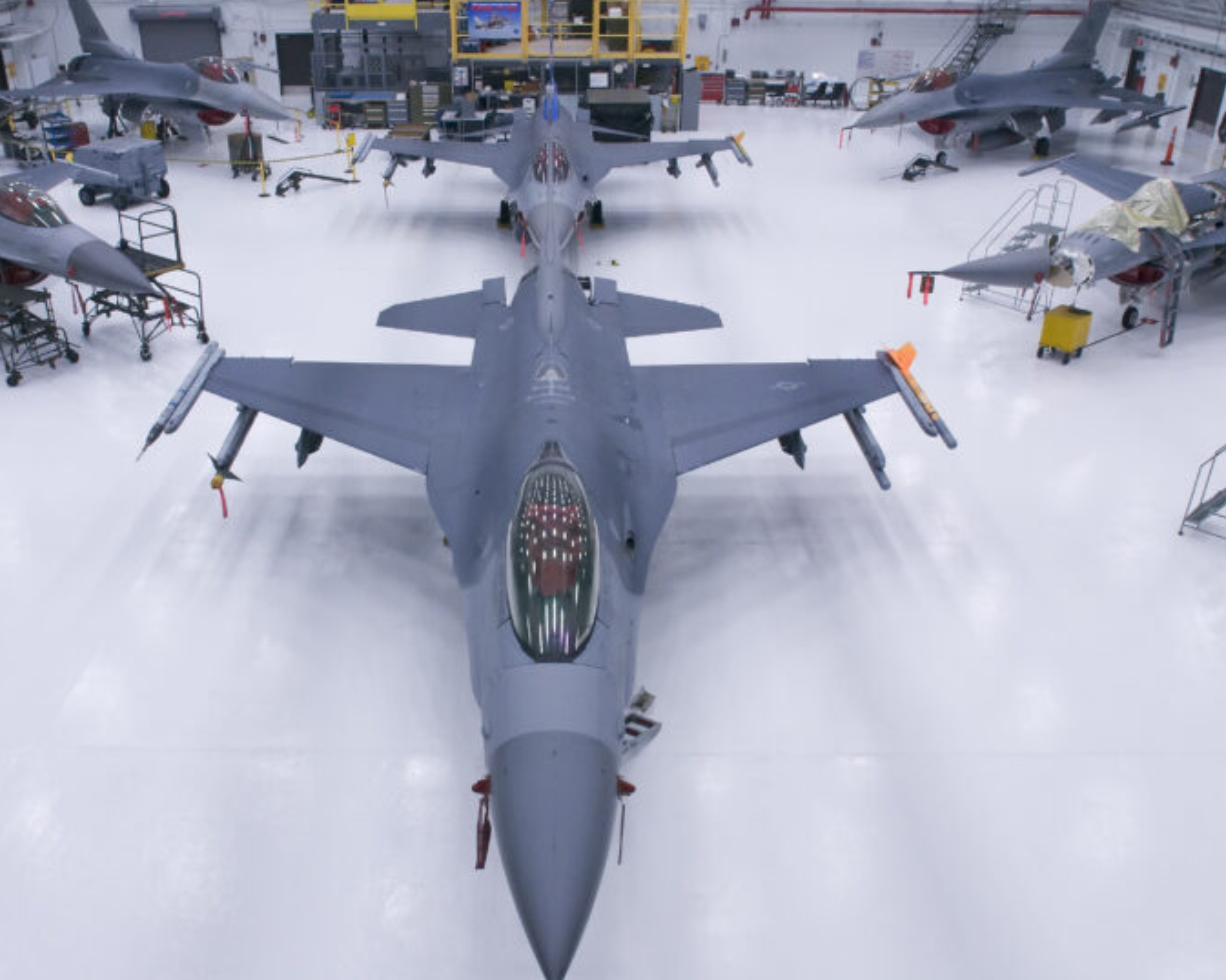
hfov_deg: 58.7
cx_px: 557
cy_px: 511
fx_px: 1088
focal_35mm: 30
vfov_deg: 48.5
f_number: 11
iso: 640
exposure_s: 1/20
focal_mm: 14
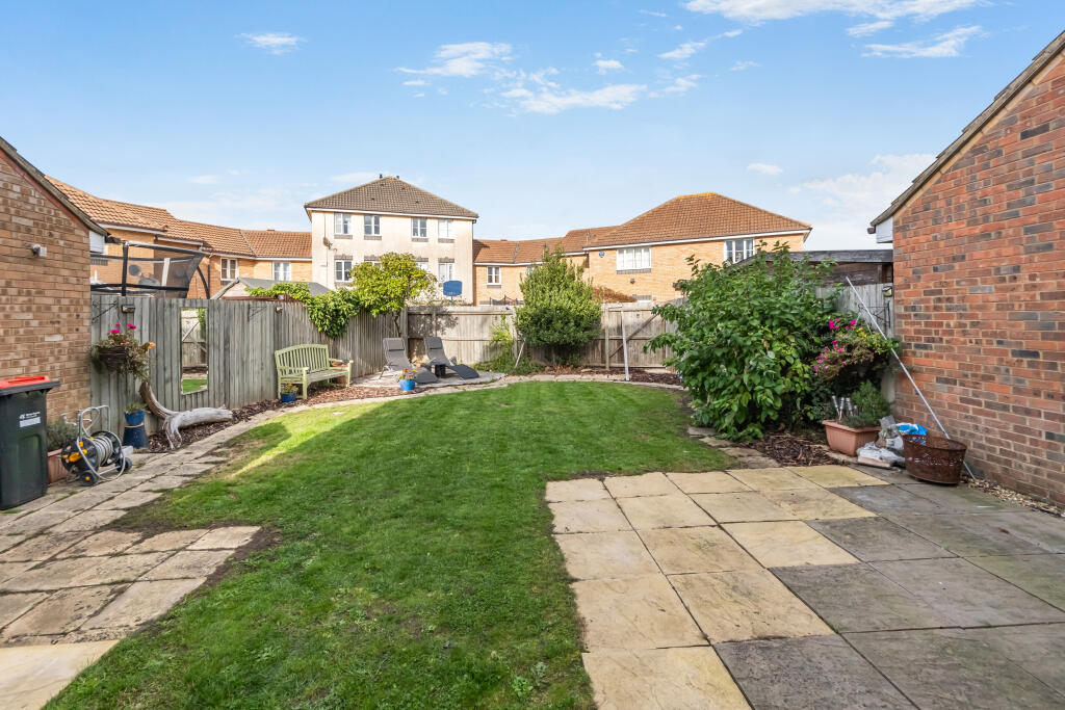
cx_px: 532
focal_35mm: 15
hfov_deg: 100.4
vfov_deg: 77.3
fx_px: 444
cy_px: 355
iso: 320
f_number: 8
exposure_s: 1/500
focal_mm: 10.3
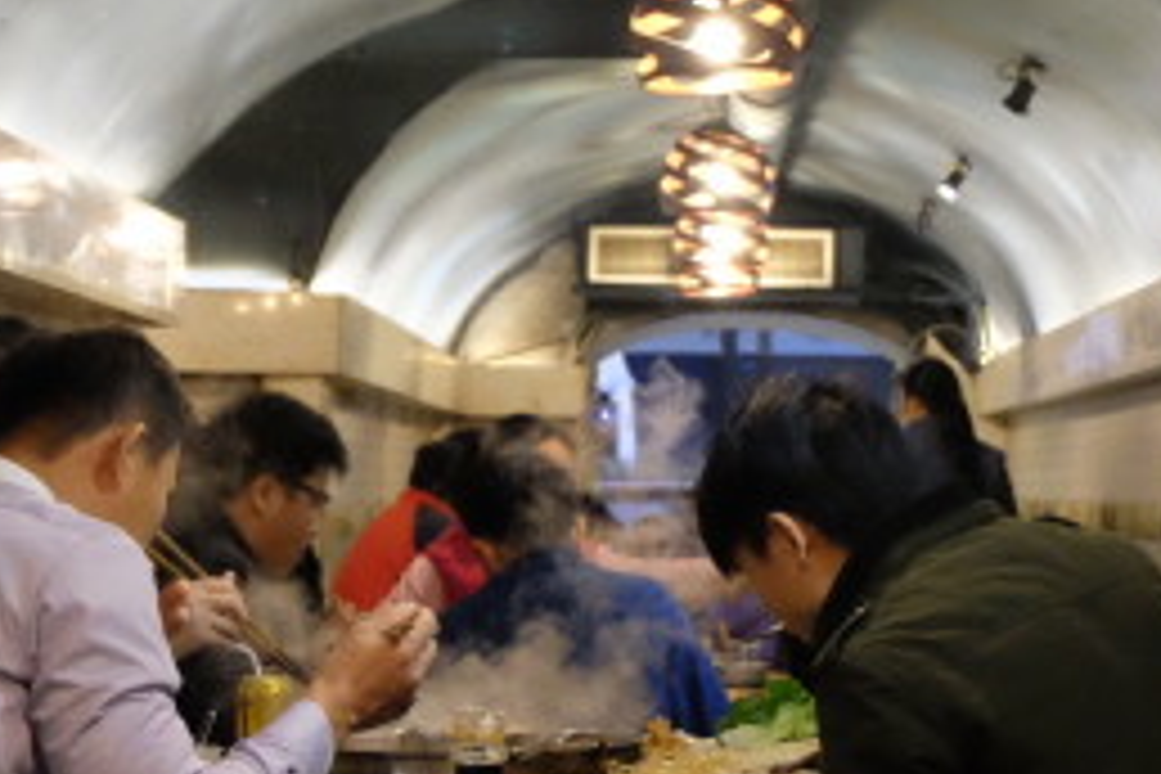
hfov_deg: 20.4
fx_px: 3225
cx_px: 666
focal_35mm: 100
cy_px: 101
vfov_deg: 13.6
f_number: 4.5
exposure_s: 1/105
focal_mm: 25.6
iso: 6400
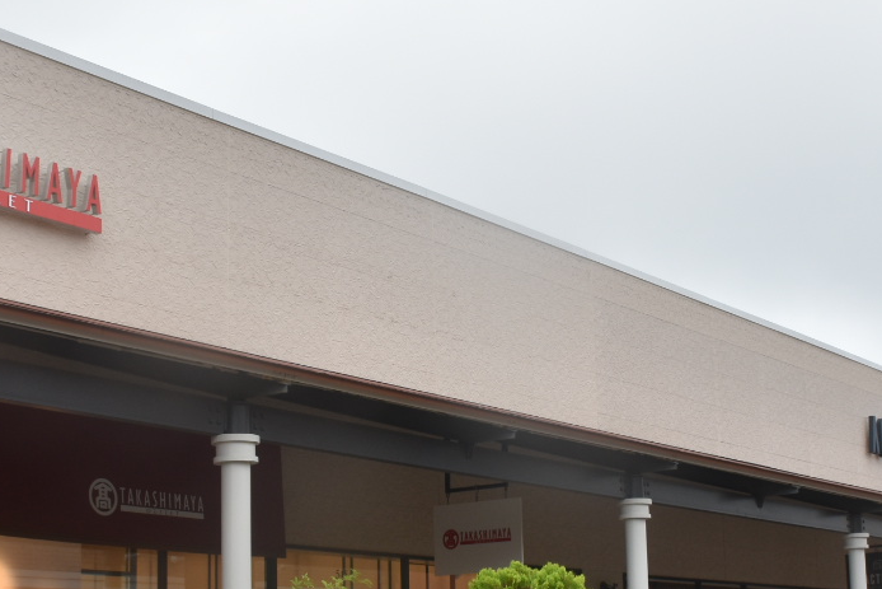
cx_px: 442
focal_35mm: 63
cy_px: 396
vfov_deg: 21.5
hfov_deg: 31.9
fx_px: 1544
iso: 220
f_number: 8
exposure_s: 1/250
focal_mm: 18
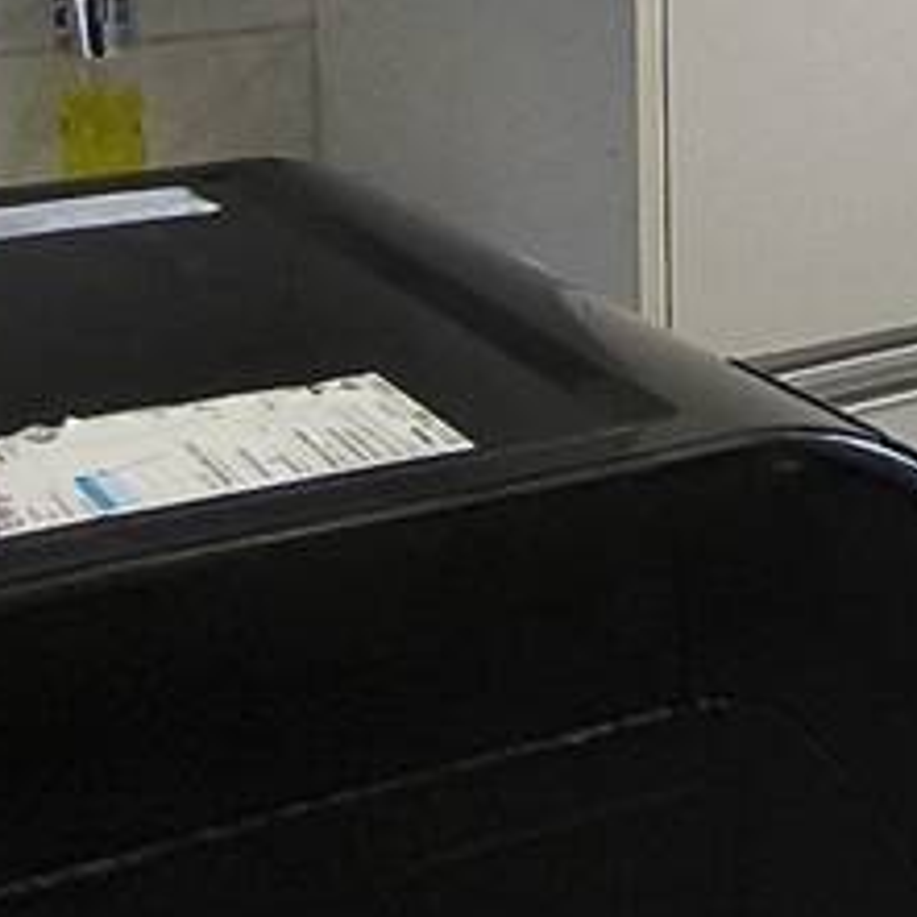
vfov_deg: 17.3
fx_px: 2757
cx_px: 1469
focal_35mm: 92
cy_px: -386
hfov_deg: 16.7
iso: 80
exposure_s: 1/120
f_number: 2.2
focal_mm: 1.65
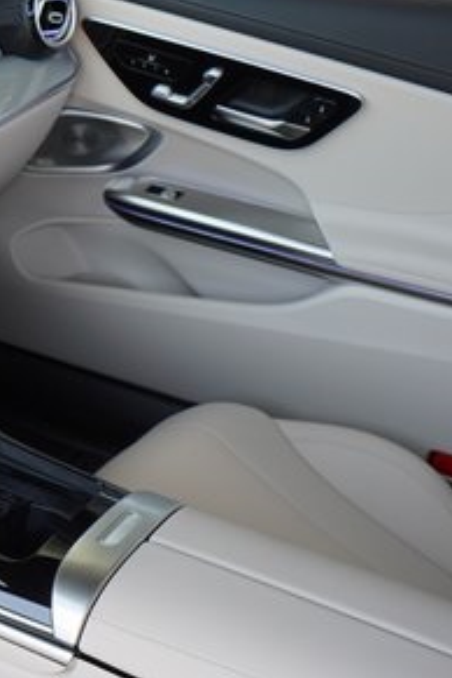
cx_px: -212
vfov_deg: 30.5
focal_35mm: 66
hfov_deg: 18.4
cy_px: 395
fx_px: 1243
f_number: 8
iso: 1000
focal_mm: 30
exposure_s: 1/160
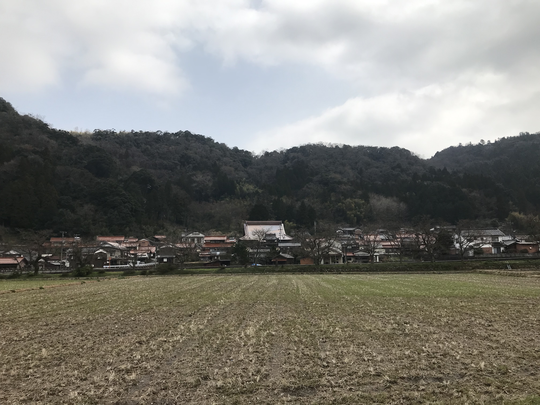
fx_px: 437
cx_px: 270
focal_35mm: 28
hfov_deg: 63.4
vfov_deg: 49.7
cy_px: 202
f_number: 1.8
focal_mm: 3.99
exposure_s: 1/2907
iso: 20
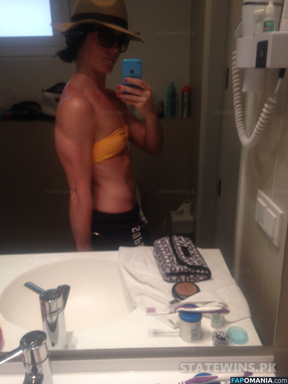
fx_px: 366
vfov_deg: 55.4
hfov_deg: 42.9
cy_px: 192
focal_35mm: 33
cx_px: 144
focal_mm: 4.12
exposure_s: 1/33
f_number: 2.4
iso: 50
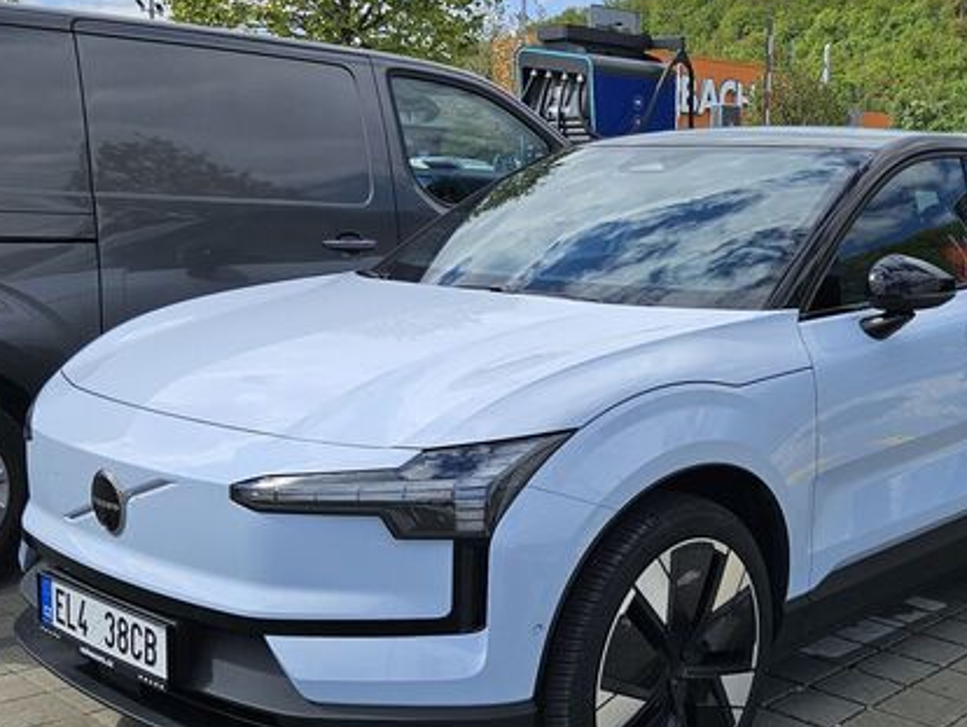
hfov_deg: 40.5
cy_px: 356
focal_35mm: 46
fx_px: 1286
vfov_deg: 31.5
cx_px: 673
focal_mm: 5.4
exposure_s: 1/2027
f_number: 1.8
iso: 25
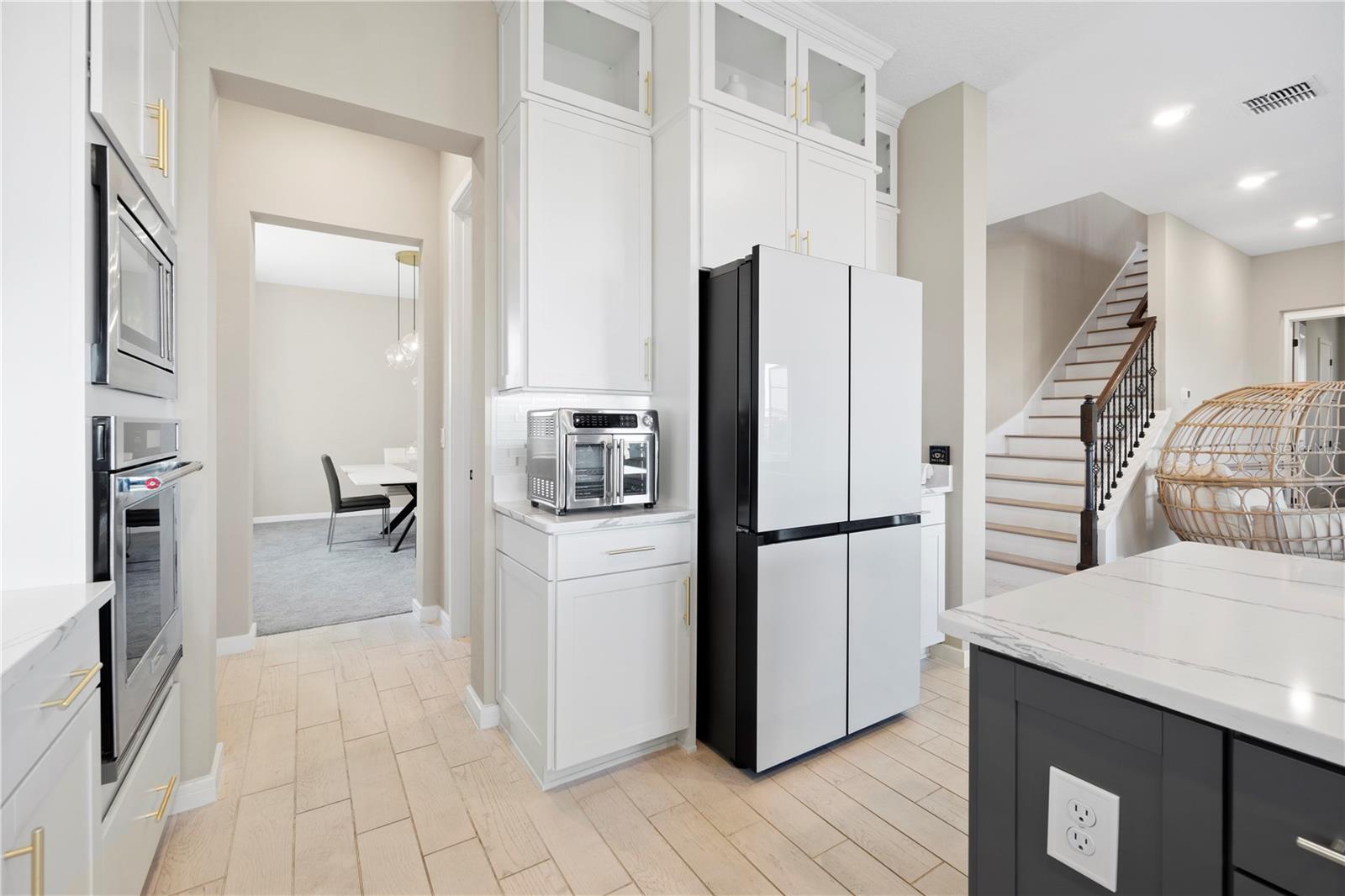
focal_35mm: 15
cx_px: 672
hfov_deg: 100.4
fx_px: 560
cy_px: 448
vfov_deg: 77.3
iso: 100
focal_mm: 10
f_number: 8
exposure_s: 1/1.67
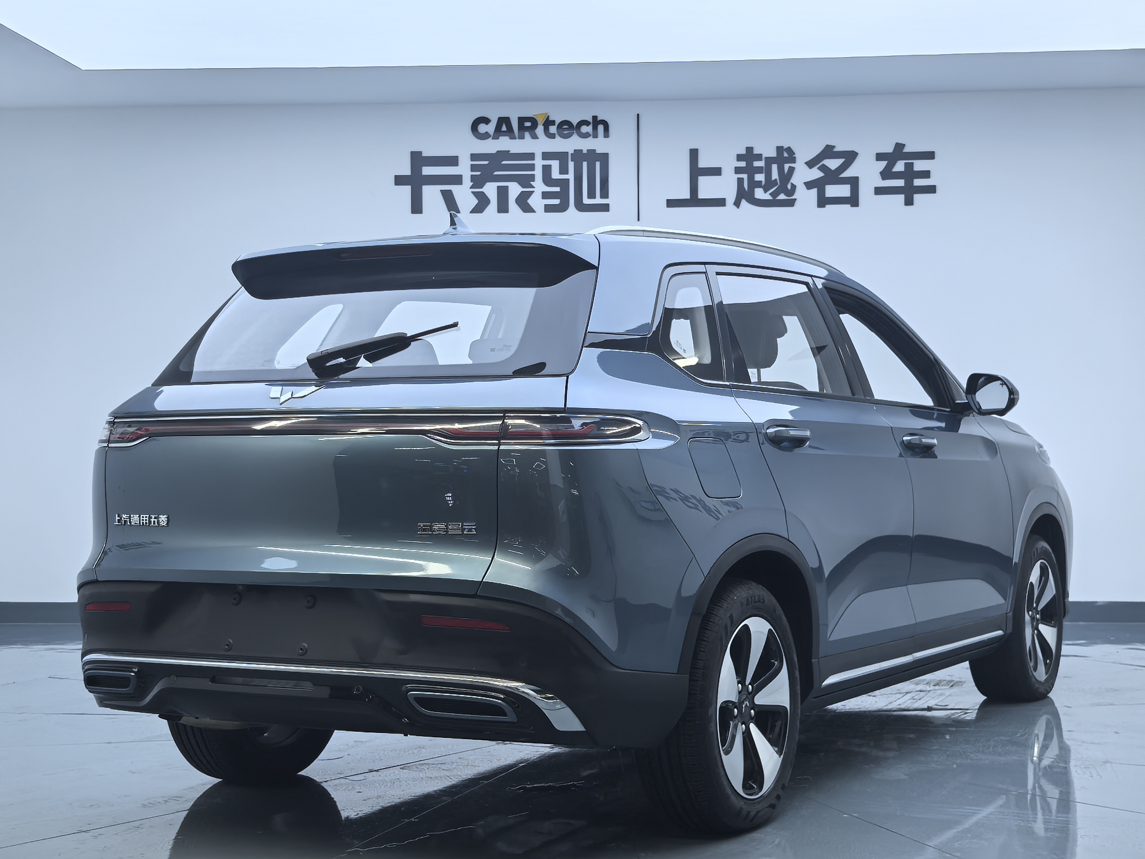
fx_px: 1786
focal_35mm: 54
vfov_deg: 27.0
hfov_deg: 35.5
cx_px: 572
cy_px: 430
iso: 50
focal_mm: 6.98
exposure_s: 1/360
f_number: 1.4
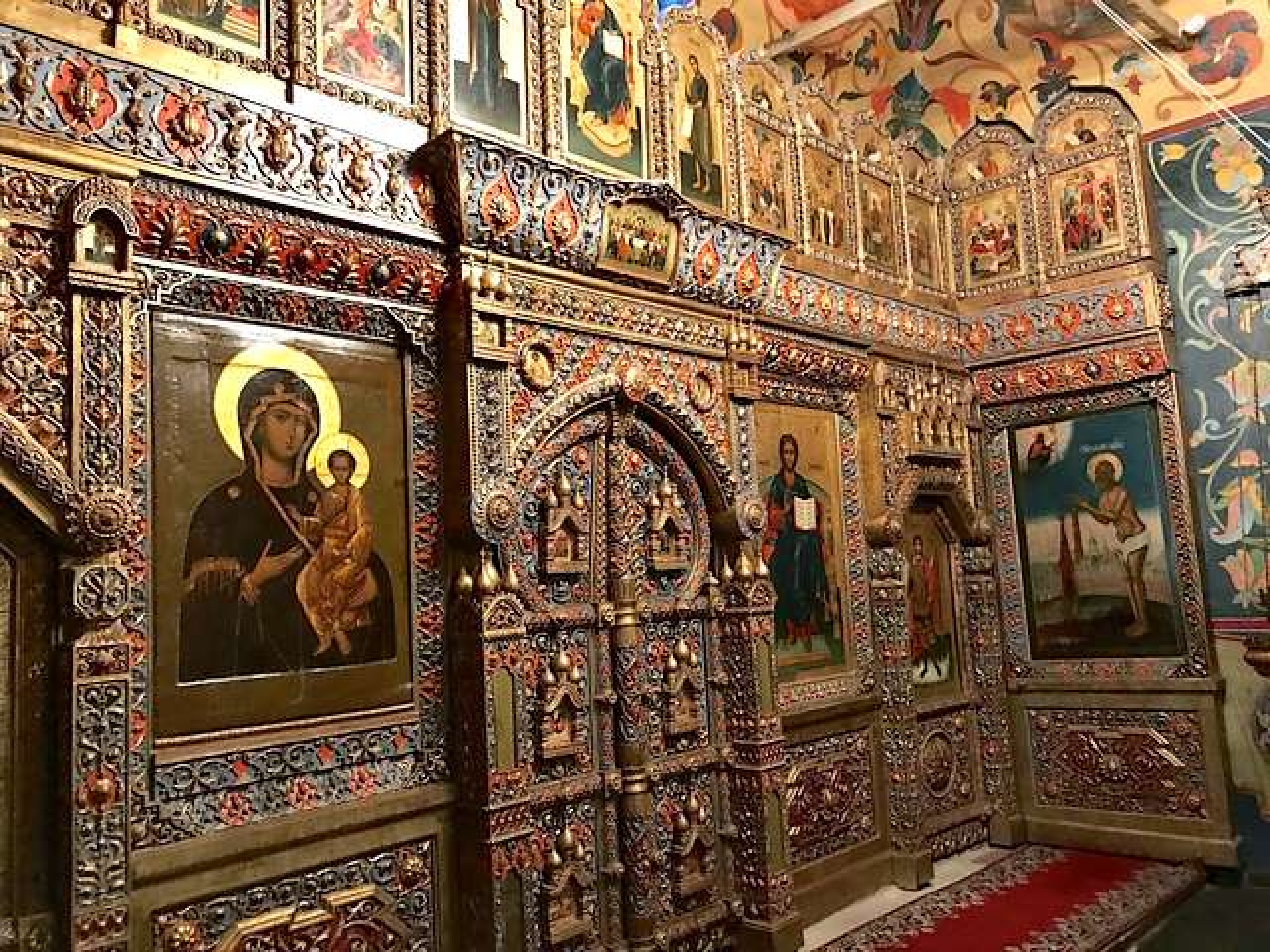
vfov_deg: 49.7
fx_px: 1027
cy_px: 476
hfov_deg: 63.4
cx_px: 635
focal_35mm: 28
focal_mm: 3.99
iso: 100
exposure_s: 1/7
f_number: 1.8
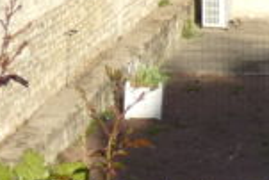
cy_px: 189
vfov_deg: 6.2
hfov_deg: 9.0
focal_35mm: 220
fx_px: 1645
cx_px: 479
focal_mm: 5.8
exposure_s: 1/640
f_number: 3.4
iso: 80
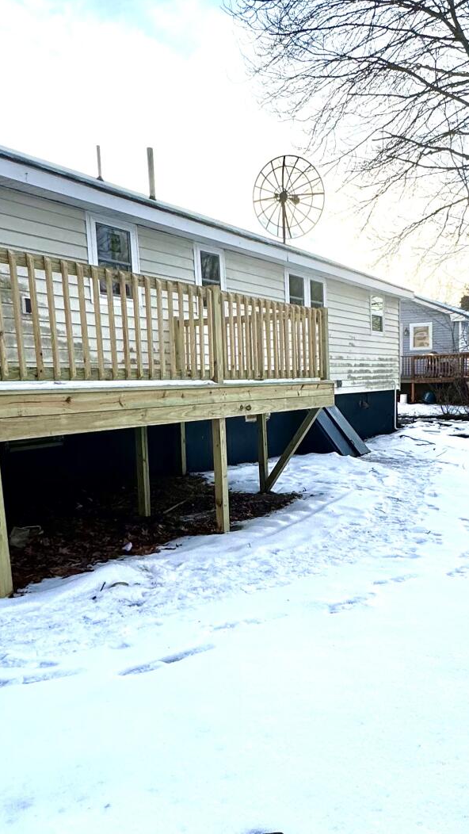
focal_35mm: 29
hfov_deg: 39.3
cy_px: 472
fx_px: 641
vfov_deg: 65.8
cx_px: 339
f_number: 2.2
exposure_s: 1/713
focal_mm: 2.22
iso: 40
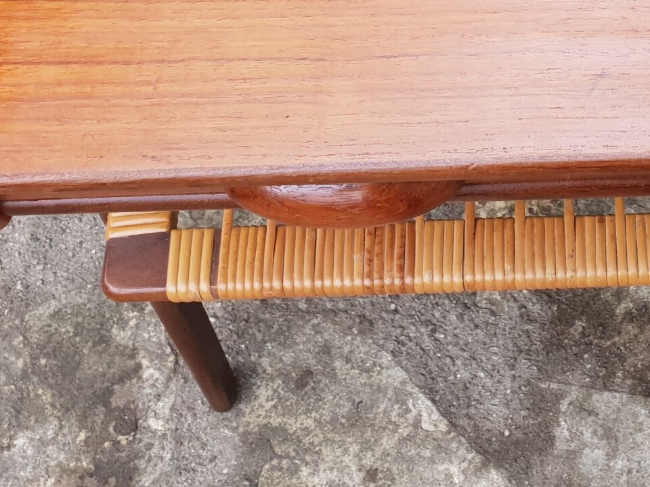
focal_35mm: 78
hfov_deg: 23.4
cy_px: -204
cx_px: 720
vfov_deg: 17.3
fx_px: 1465
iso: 50
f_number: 2.4
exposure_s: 1/100
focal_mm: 4.3
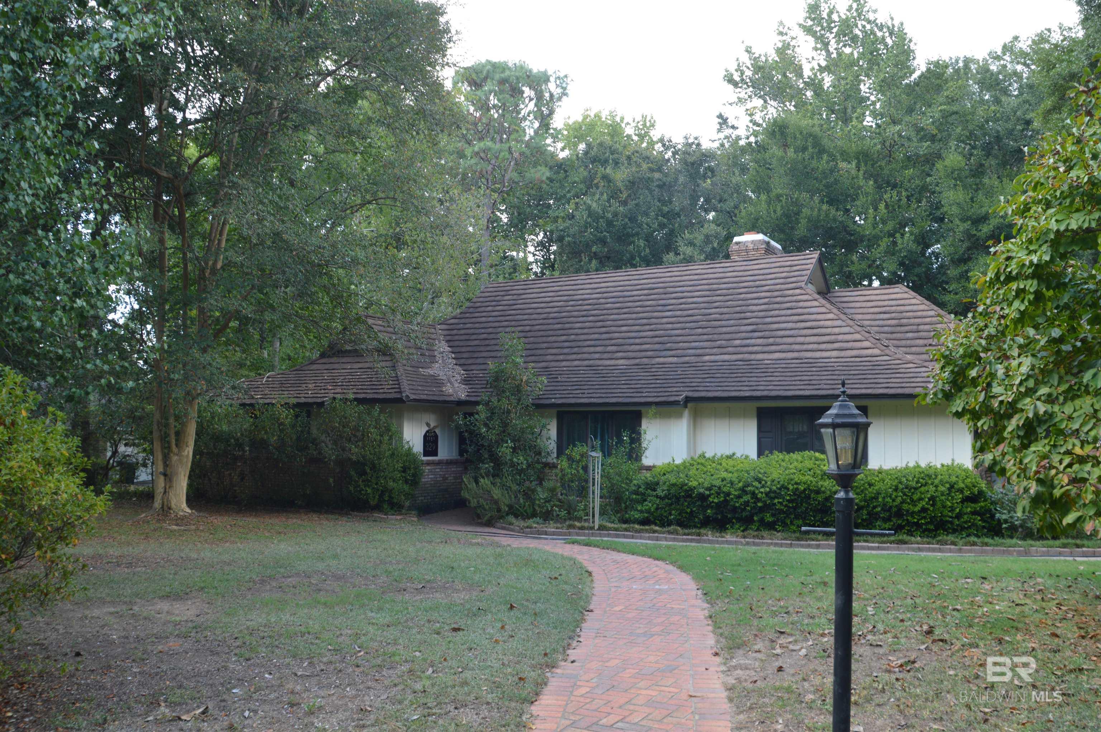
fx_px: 825
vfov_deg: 47.8
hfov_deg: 67.4
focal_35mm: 27
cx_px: 550
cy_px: 366
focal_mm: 18
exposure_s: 1/125
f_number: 5.6
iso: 160
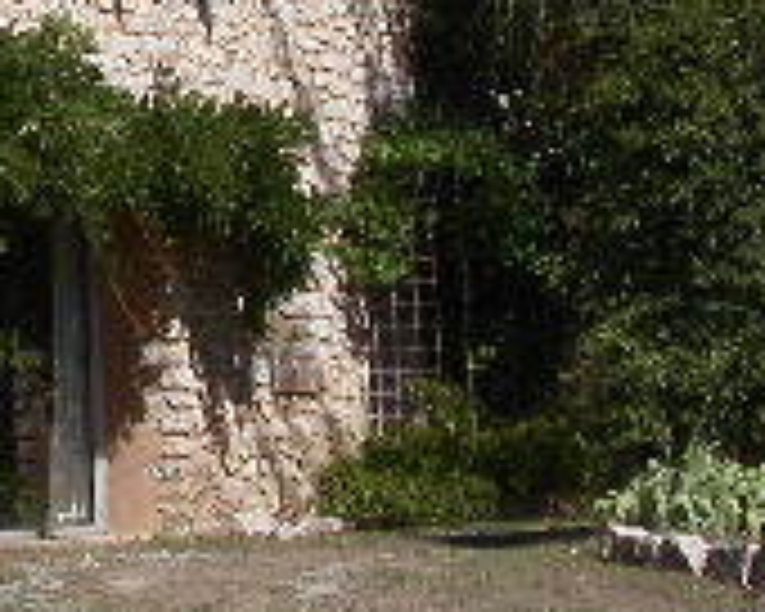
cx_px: -333
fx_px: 3464
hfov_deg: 12.1
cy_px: -11
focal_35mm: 153
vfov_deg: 10.0
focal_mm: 7.8
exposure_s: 1/500
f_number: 8
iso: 100
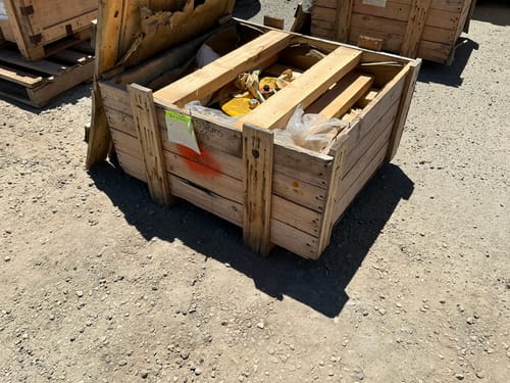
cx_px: 255
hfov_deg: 63.4
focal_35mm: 28
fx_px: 413
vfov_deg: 49.7
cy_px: 192
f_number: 1.8
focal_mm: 3
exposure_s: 1/1786
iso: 25
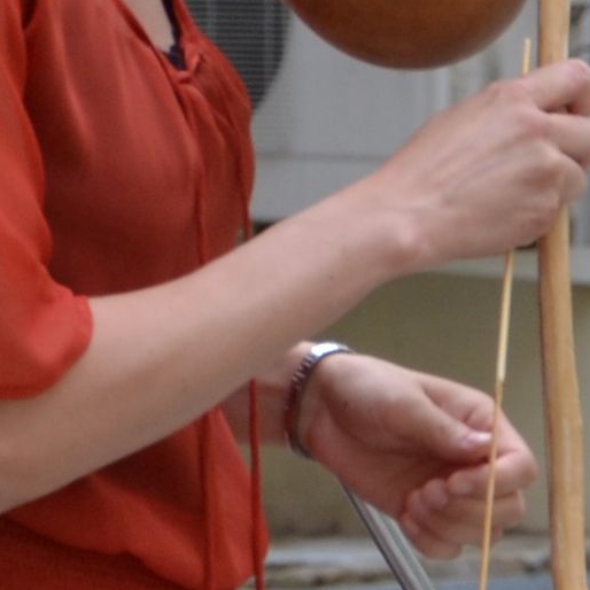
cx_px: 329
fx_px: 17625
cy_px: -150
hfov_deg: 1.9
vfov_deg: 1.9
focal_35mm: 914
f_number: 5.6
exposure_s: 1/125
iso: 125
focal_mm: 80
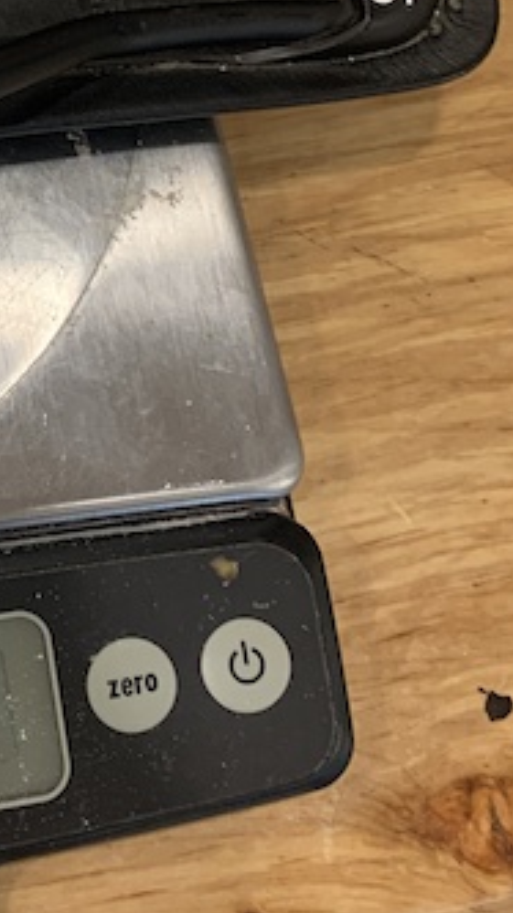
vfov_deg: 29.0
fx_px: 1647
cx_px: -294
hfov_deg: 16.0
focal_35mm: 68
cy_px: 0
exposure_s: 1/60
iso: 200
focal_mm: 4.25
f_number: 1.8
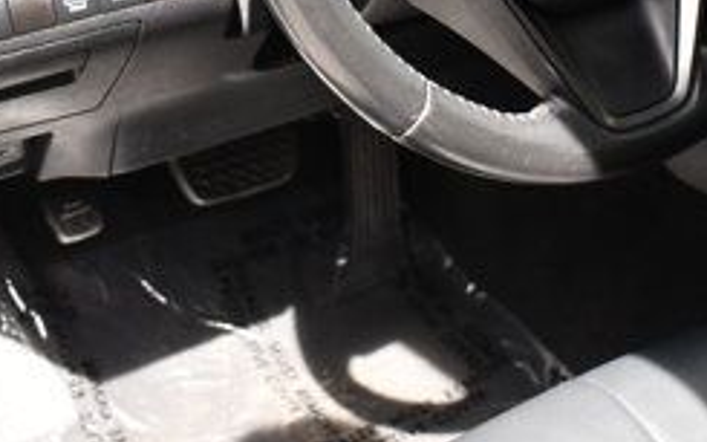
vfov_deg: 17.5
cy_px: -45
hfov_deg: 28.2
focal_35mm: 72
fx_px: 1387
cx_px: 534
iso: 400
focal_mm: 18
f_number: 4.5
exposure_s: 1/250
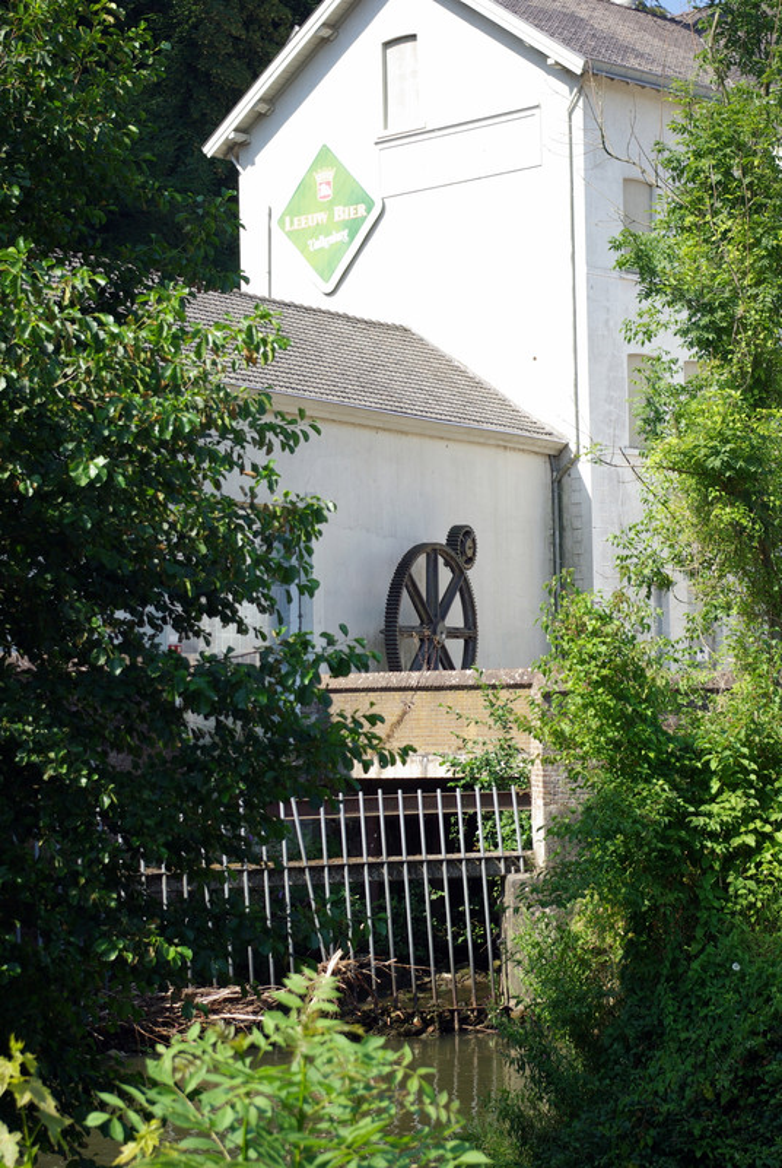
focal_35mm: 82
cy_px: 584
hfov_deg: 16.6
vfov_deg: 24.6
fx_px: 2679
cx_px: 391
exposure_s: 1/125
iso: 100
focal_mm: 55
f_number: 6.7
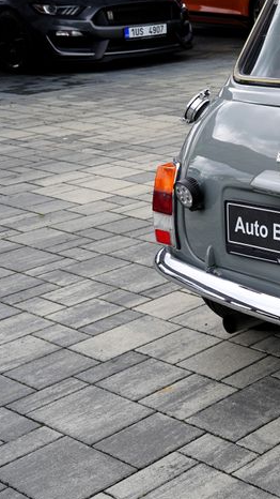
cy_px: 167
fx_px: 911
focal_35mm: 69
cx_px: 505
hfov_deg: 15.1
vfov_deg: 30.4
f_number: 6.3
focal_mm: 30
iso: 100
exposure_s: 1/100
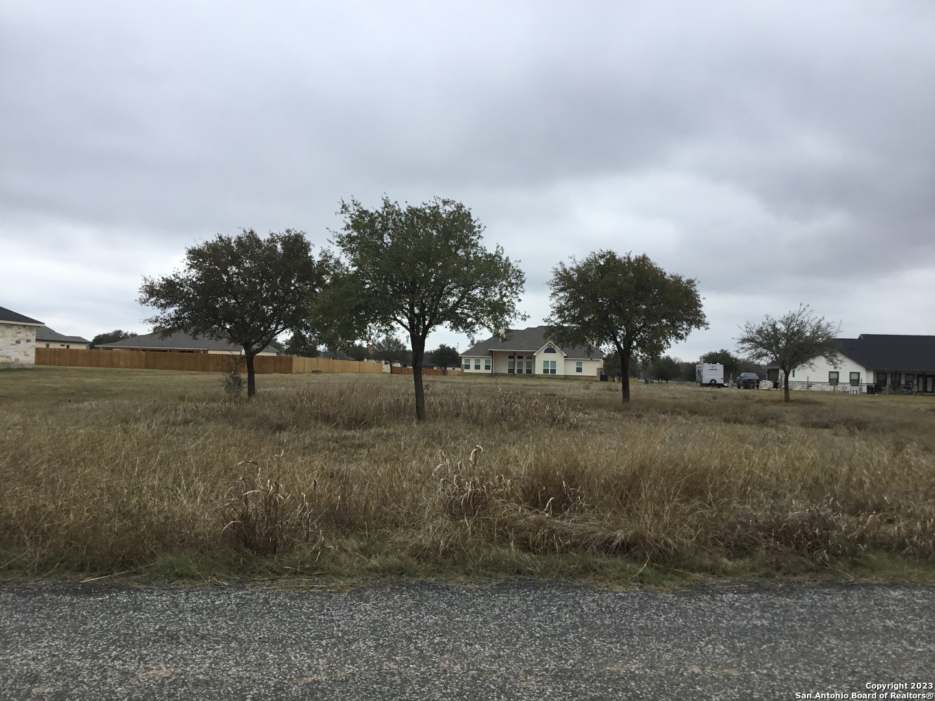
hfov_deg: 58.4
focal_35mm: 31
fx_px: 837
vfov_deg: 45.4
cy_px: 350
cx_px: 468
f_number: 2.4
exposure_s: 1/390
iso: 25
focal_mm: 3.3
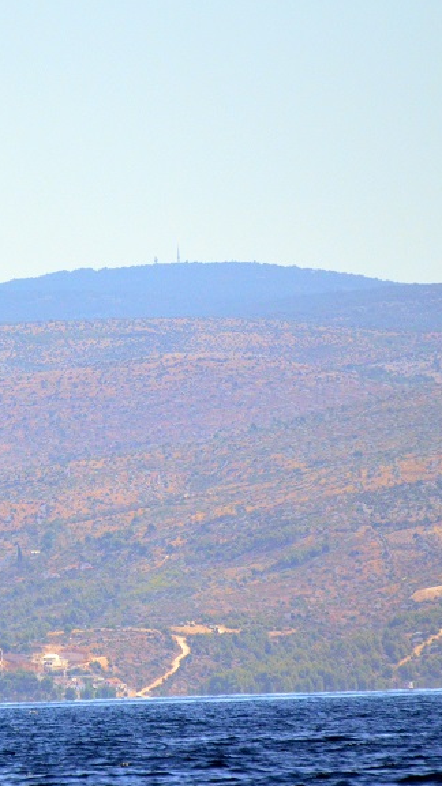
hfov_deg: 1.7
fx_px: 15314
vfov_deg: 2.9
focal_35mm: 734
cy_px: 405
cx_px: -65
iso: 1400
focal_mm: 270
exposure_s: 1/8000
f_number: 5.6
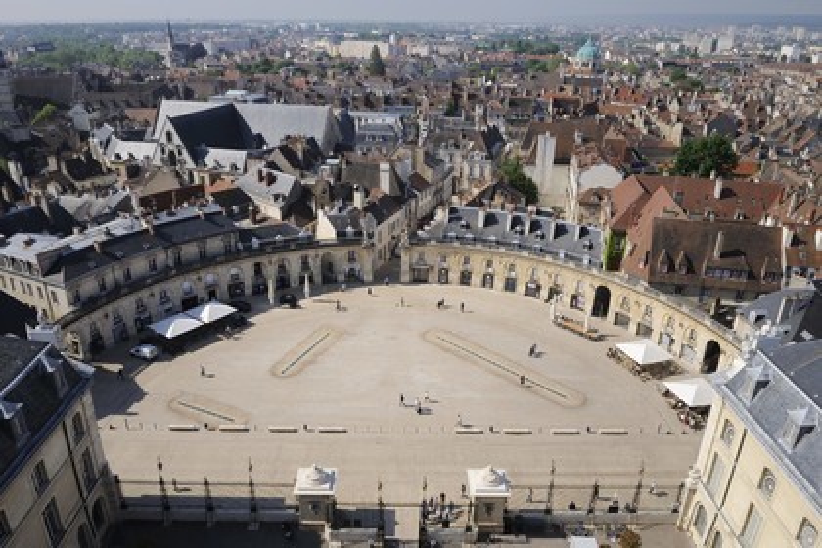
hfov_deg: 73.7
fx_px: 548
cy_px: 274
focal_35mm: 24
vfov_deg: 53.1
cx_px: 411
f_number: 18
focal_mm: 24
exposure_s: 1/160
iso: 200
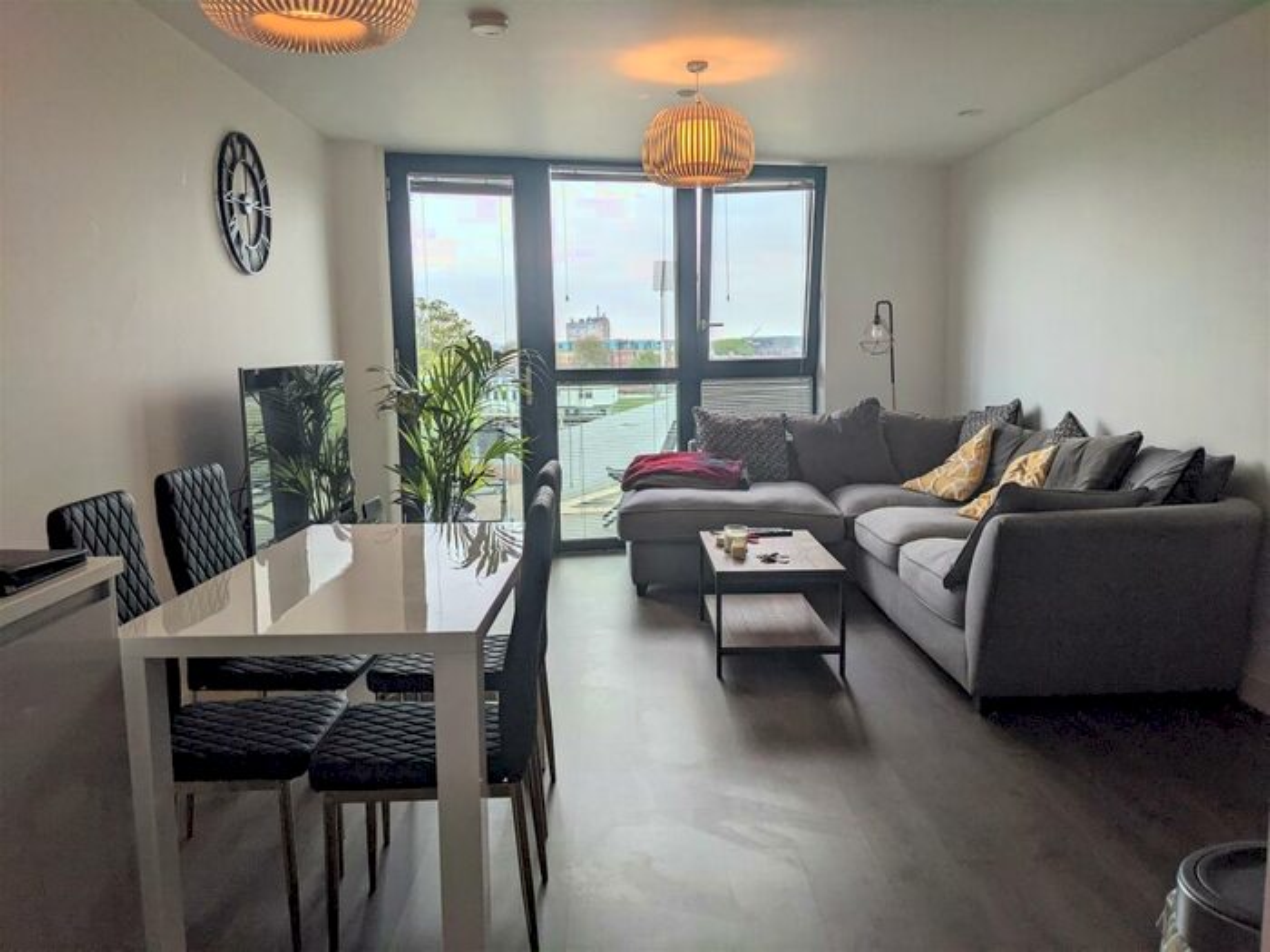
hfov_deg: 65.3
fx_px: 991
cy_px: 476
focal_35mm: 27
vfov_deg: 51.4
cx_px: 635
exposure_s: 1/634
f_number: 1.73
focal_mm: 4.38
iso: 49
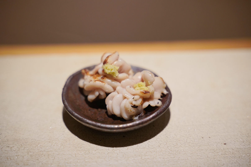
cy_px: 84
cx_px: 126
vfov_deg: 18.2
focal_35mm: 75
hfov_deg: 27.0
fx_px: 523
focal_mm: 75
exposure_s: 1/80
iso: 1000
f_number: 4
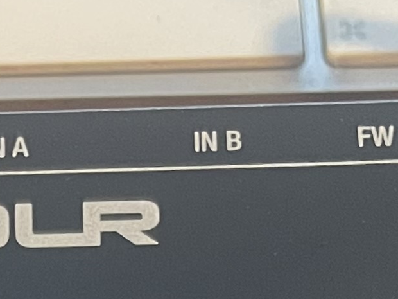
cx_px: -19
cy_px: 912
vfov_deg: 7.6
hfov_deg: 11.6
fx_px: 1943
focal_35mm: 169
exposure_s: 1/53
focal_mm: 4.2
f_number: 1.6
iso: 500
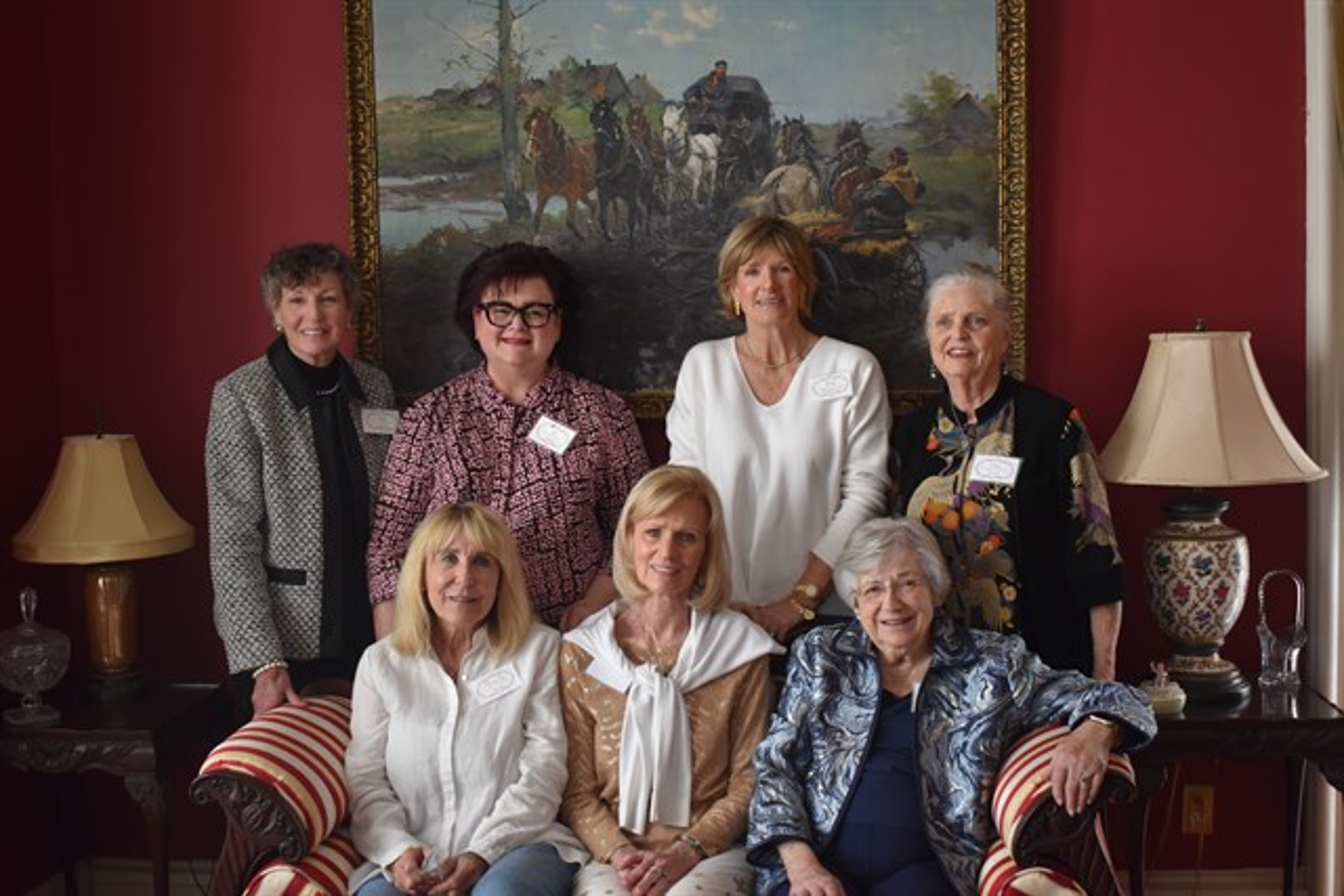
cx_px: 672
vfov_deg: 33.0
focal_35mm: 40
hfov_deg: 47.9
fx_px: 1512
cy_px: 448
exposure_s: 1/160
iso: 800
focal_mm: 27
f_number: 4
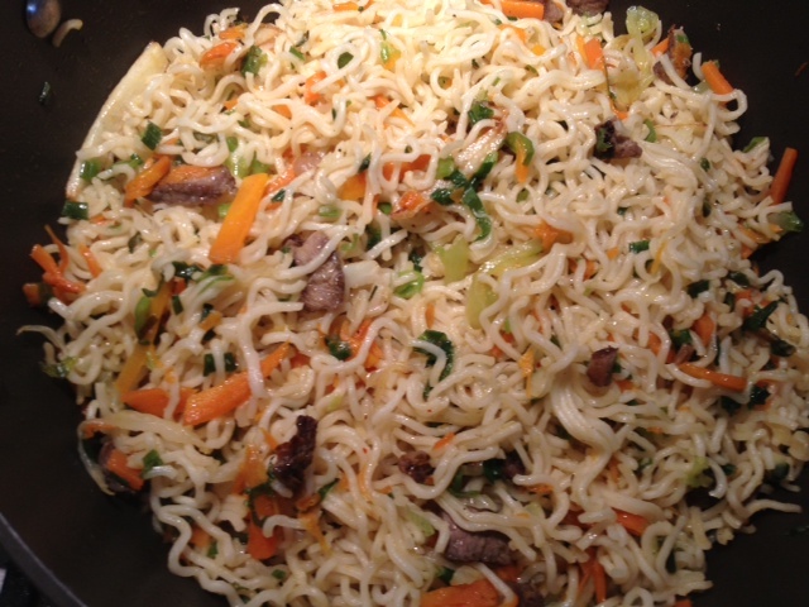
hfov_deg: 52.6
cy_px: 304
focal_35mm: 35
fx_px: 818
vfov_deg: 40.7
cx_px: 404
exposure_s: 1/40
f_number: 2.4
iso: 64
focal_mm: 4.28
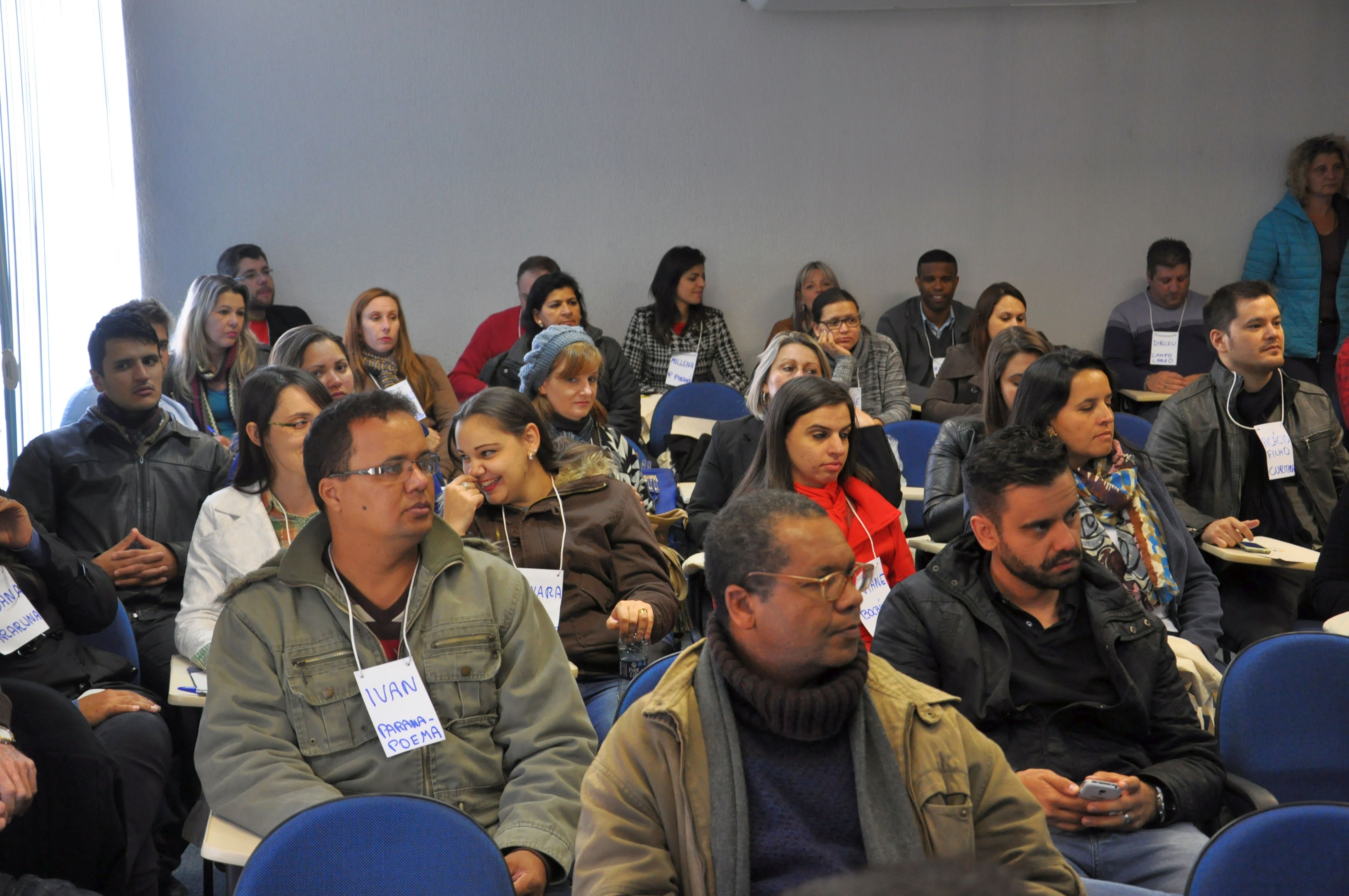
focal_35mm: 60
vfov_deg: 22.6
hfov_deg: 33.4
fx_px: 2246
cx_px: 674
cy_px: 448
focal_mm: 40
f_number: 4.5
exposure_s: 1/50
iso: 800
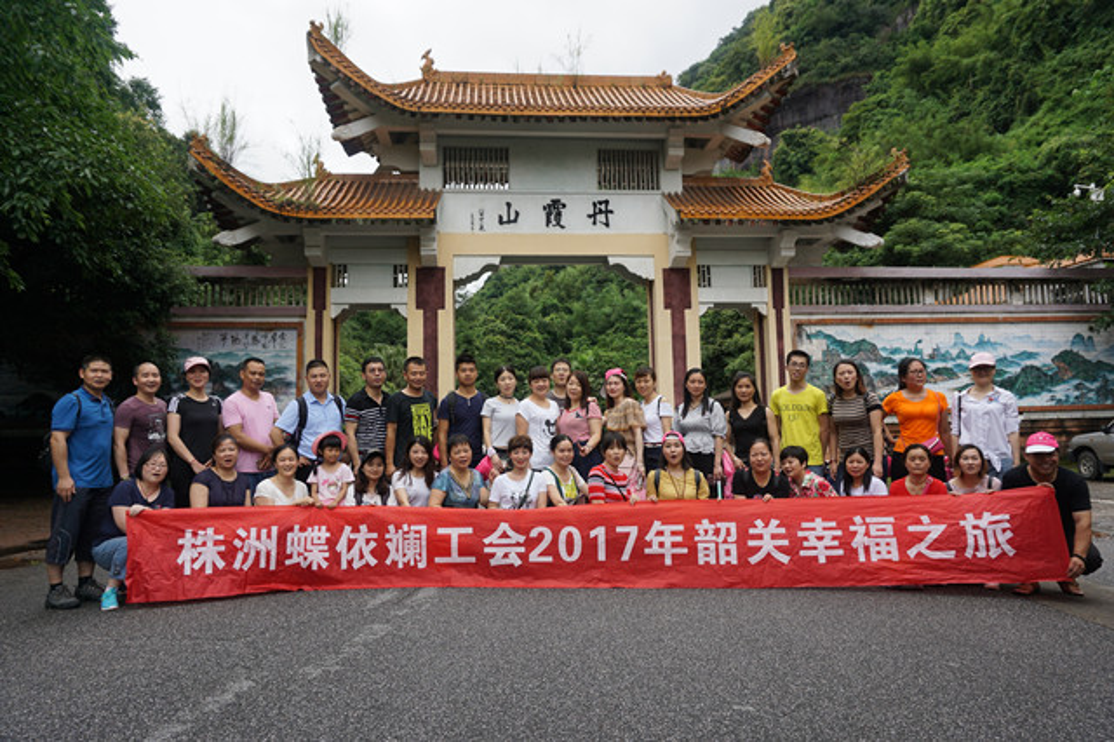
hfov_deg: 73.8
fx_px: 742
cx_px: 557
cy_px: 371
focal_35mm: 24
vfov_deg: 53.1
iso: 100
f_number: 5.6
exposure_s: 1/160
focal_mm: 16
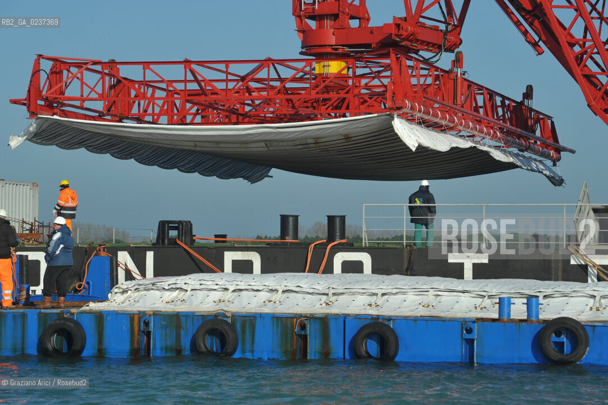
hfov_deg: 15.8
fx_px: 2194
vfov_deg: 10.5
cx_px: 304
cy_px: 202
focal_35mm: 130
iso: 200
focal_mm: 130
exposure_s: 1/640
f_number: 10
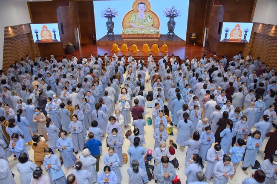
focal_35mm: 24
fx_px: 185
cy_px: 92
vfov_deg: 53.1
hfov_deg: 73.8
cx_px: 138
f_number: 6.3
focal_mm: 24
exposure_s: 1/100
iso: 1250
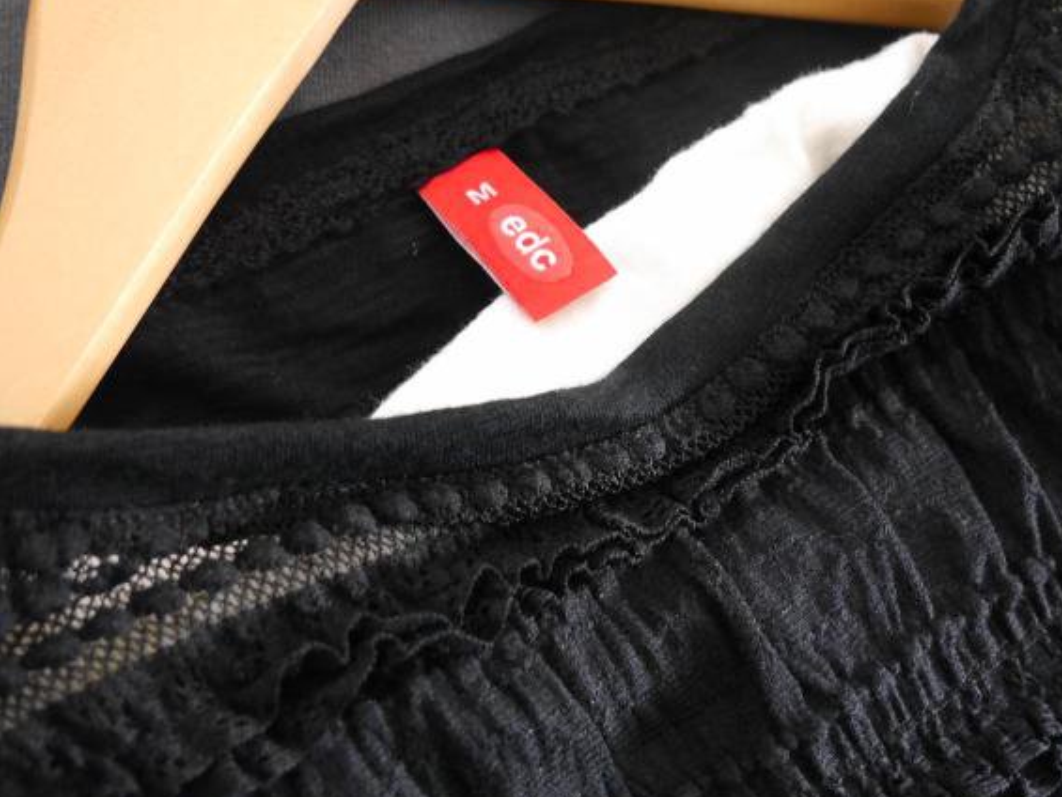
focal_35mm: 51
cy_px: 335
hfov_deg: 37.4
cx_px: 600
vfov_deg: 28.5
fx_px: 1565
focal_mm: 18
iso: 1600
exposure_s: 1/20
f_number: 4
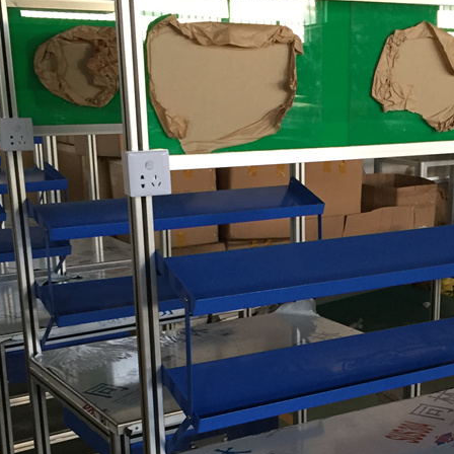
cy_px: 356
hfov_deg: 27.9
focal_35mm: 61
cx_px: 325
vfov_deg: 27.7
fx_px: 905
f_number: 2.2
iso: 125
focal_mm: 4.15
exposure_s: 1/30
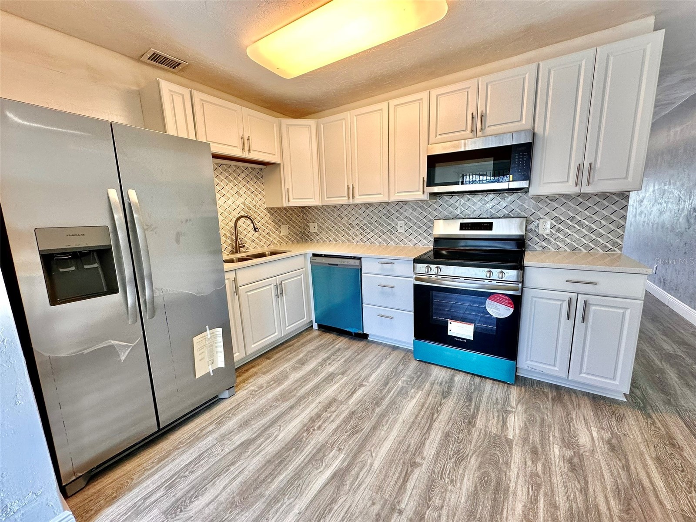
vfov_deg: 85.7
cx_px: 348
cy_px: 261
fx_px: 281
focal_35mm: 14
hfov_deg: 102.1
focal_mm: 2.22
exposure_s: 1/120
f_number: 2.2
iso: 125
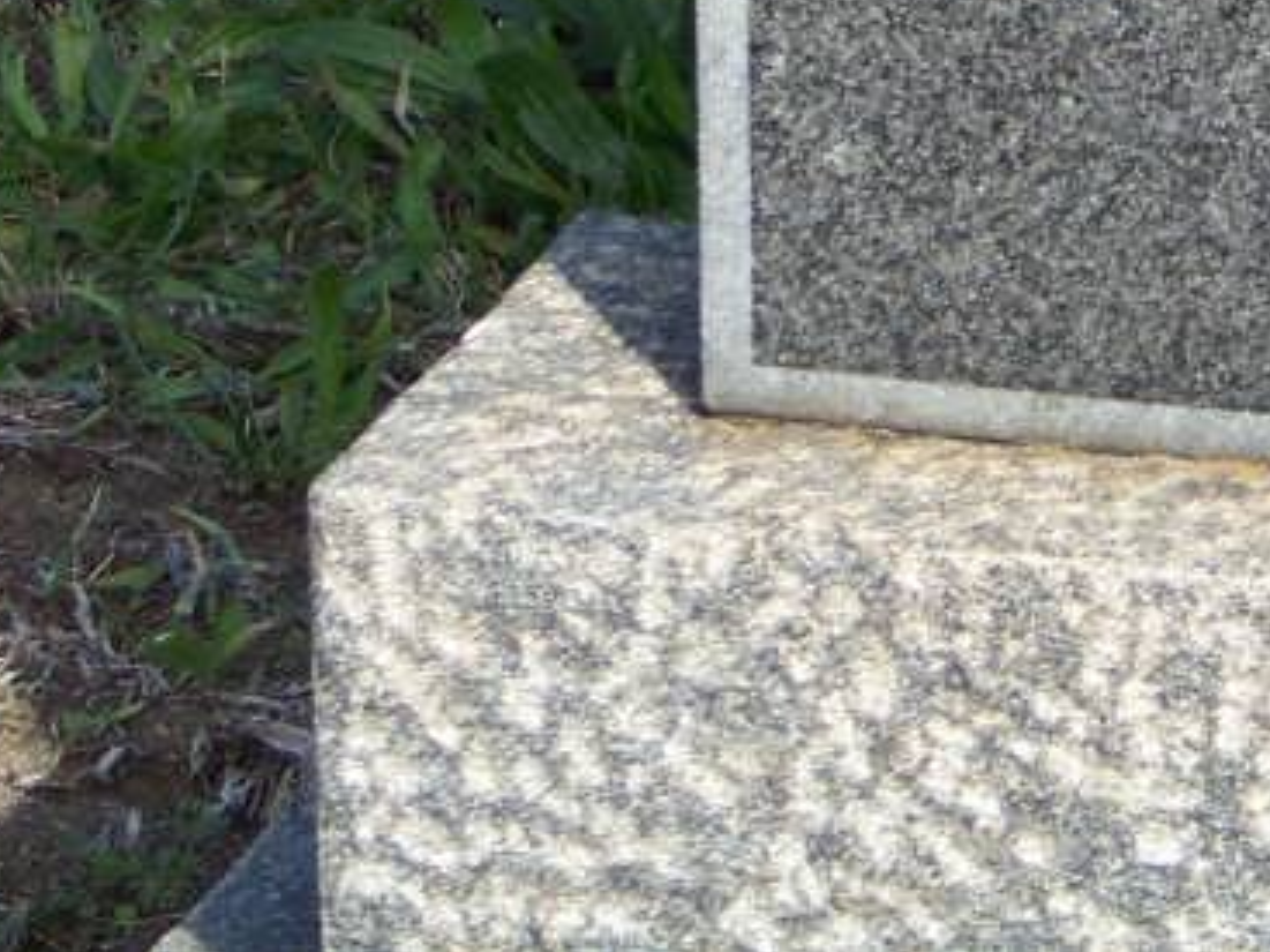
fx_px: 15111
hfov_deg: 4.8
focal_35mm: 412
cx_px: 1914
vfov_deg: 3.6
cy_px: -599
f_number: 3.2
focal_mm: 21.1
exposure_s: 1/320
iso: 64
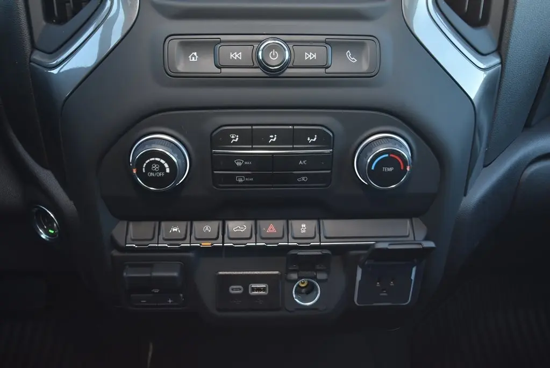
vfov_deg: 43.7
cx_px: 275
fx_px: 459
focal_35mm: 30
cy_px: 184
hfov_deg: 61.9
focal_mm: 20
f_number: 4.5
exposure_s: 1/100
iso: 400
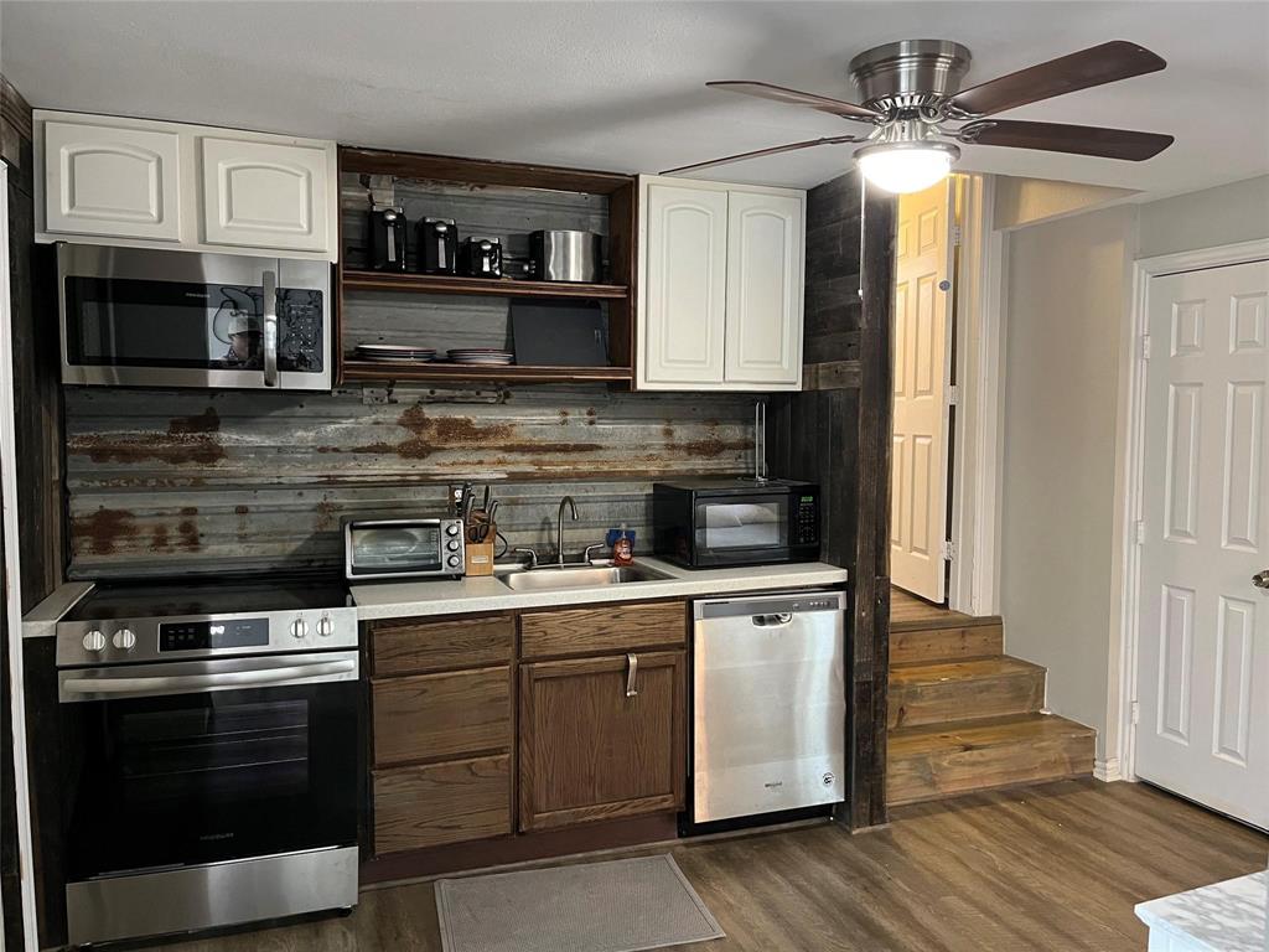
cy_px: 476
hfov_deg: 67.3
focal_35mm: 26
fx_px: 953
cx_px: 634
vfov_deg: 53.1
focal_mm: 5.1
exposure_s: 1/40
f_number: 1.6
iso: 400
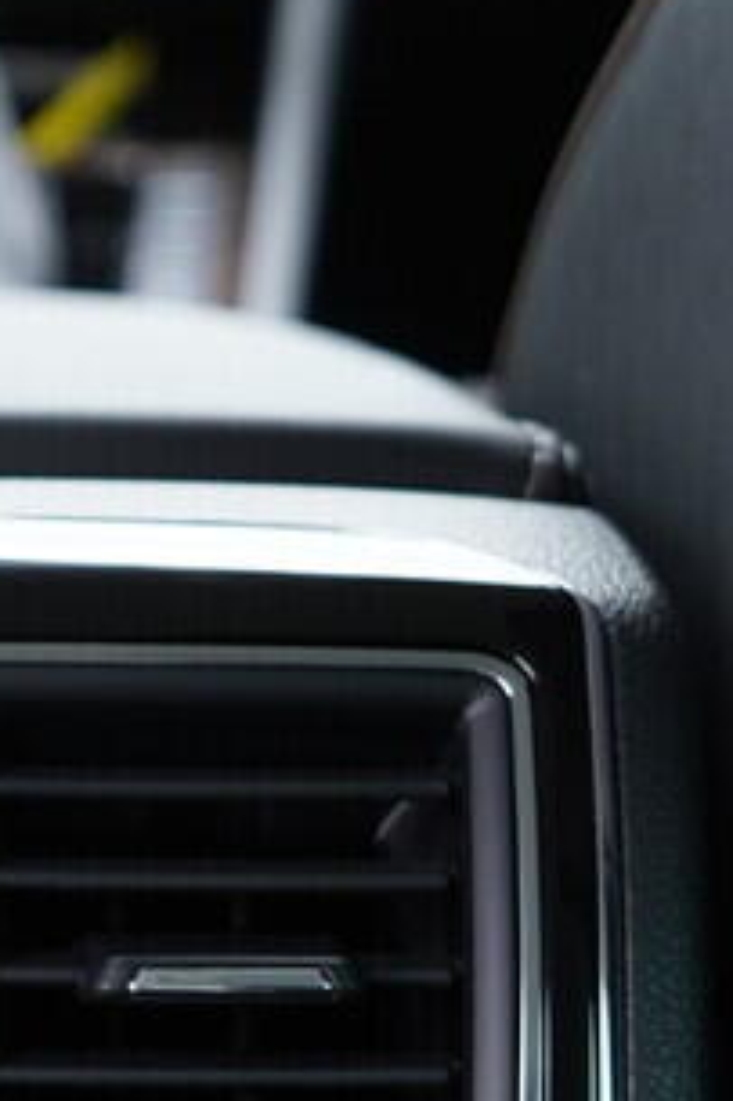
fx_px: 3699
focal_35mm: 121
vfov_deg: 16.5
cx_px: -130
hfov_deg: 11.1
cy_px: 1124
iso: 400
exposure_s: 1/40
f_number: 2.8
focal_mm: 24
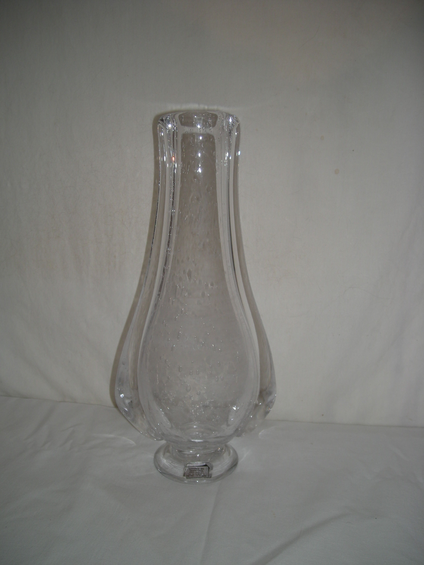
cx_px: 212
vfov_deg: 52.6
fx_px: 572
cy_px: 282
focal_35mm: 35
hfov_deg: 40.7
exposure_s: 1/31.4
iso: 50
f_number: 2.8
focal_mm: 5.7
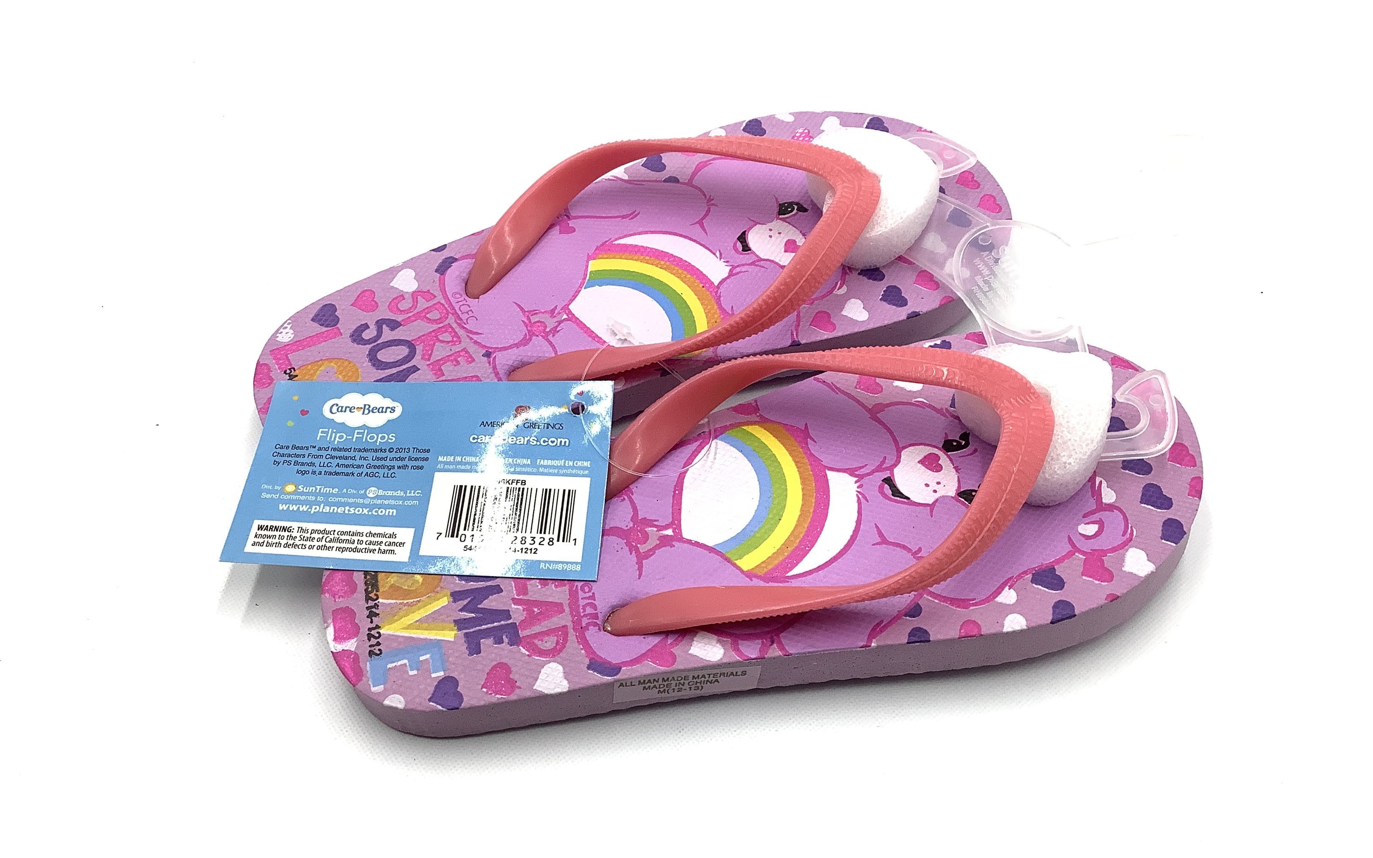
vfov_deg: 38.3
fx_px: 1235
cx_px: 686
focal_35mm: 33
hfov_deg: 58.1
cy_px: 430
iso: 64
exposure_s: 1/120
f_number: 2.4
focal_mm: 3.3
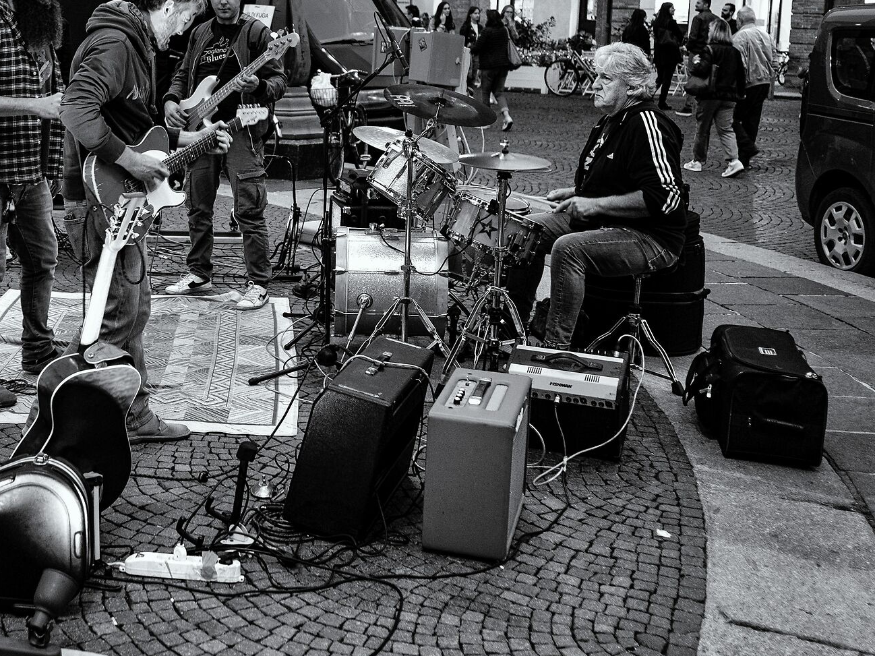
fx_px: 1213
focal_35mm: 48
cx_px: 207
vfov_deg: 29.7
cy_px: 147
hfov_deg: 38.5
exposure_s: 1/60
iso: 640
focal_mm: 18
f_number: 2
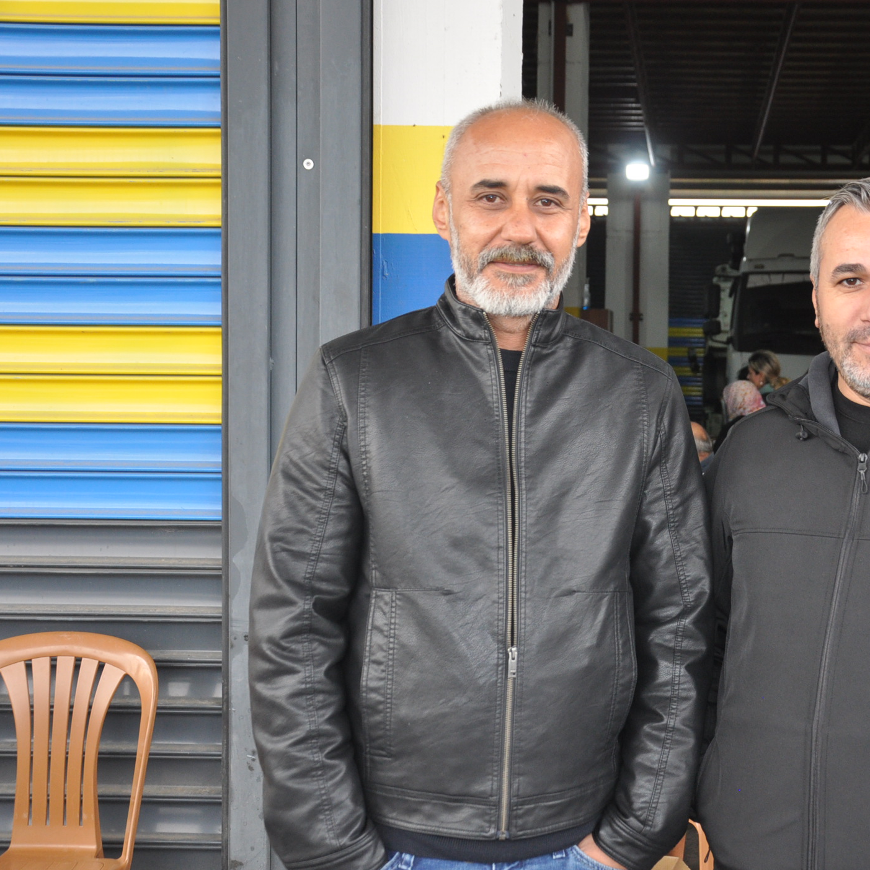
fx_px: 1383
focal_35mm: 49
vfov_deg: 34.9
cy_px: 433
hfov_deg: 34.4
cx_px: 621
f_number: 4
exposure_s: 1/125
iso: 640
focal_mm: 25
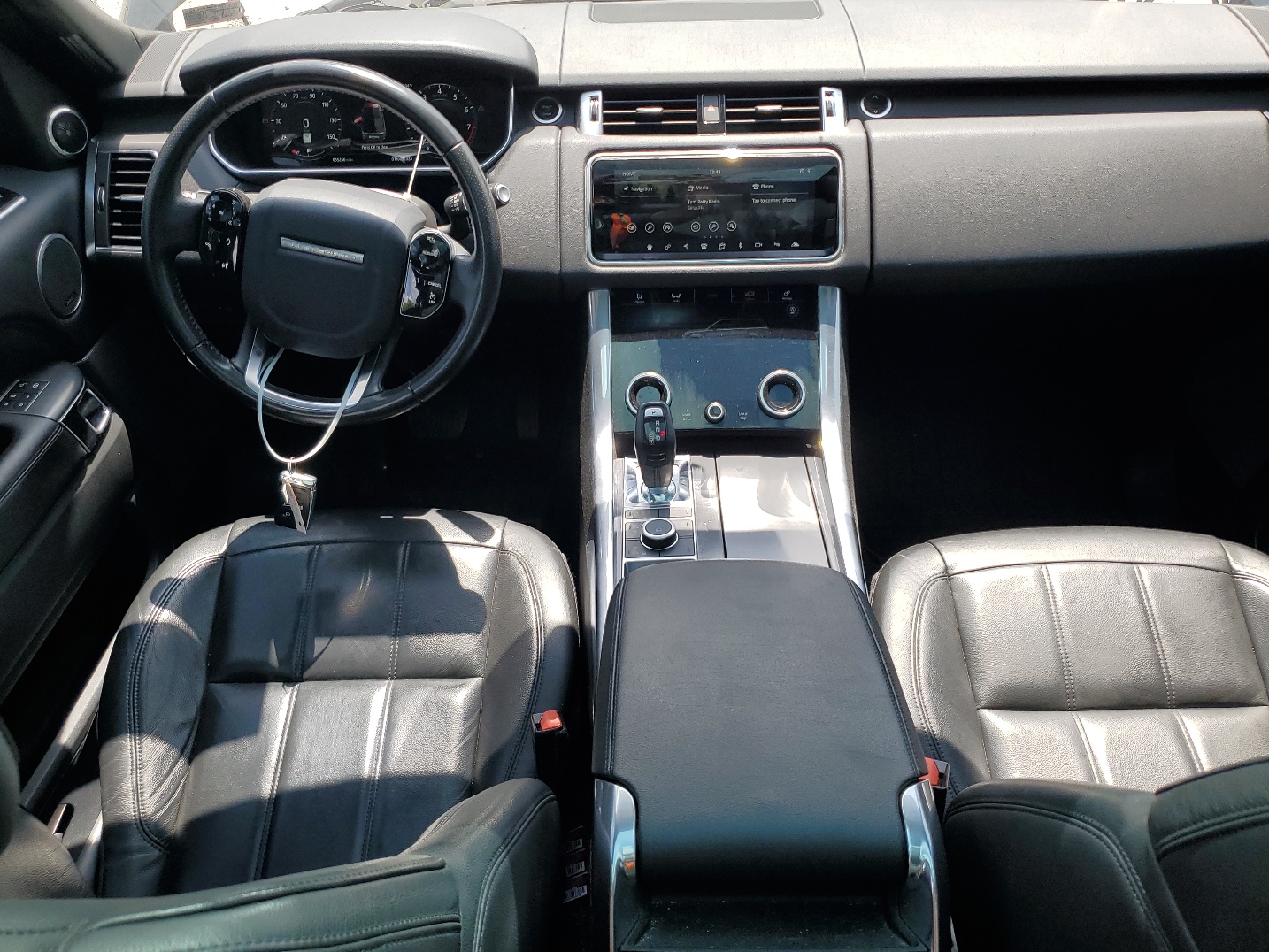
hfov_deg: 61.6
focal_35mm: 29
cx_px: 608
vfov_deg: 48.2
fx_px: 1063
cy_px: 490
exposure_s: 1/769
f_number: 1.5
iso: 50
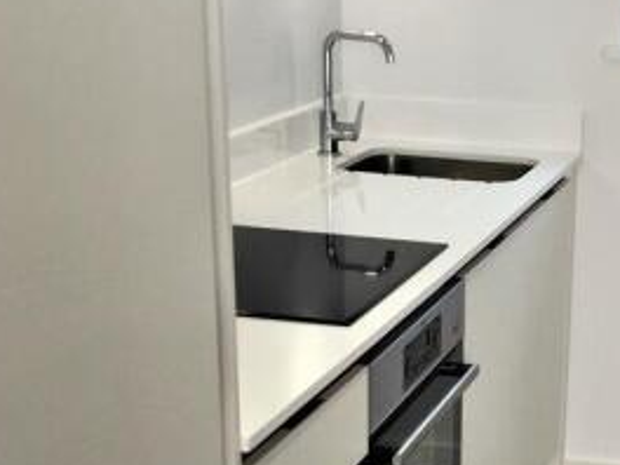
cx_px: 616
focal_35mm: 64
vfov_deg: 22.9
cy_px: 220
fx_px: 1146
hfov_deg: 28.4
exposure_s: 1/100
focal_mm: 4.15
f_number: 2.2
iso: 32
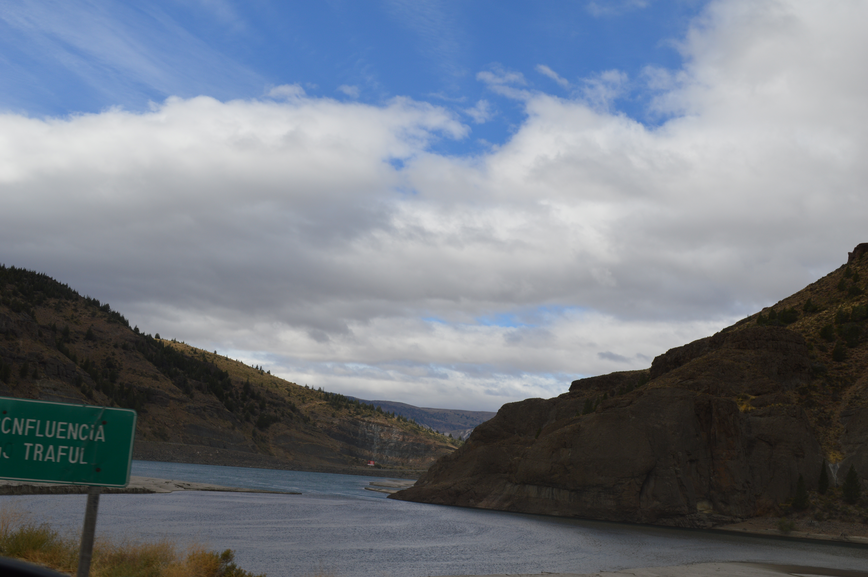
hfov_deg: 46.4
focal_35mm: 42
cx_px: 434
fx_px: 1012
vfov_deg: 31.8
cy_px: 288
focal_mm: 28
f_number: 9
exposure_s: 1/320
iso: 100
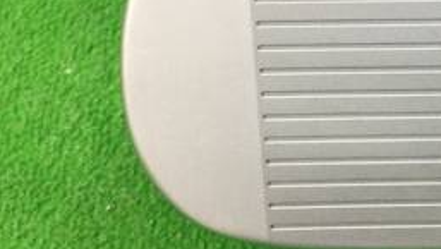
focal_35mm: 84
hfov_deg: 24.2
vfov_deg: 14.3
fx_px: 983
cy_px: 19
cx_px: 436
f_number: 2.4
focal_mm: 3.3
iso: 100
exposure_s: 1/30
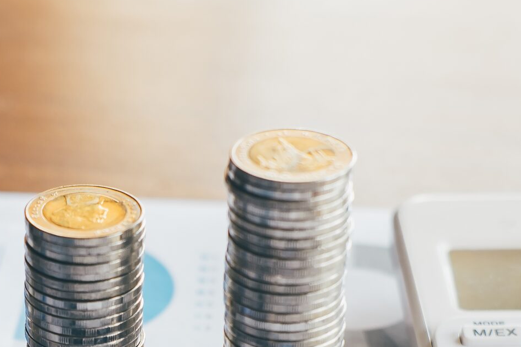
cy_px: 433
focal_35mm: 143
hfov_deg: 14.2
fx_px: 2070
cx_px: 80
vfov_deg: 9.5
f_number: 2.8
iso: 200
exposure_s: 1/80
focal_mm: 35
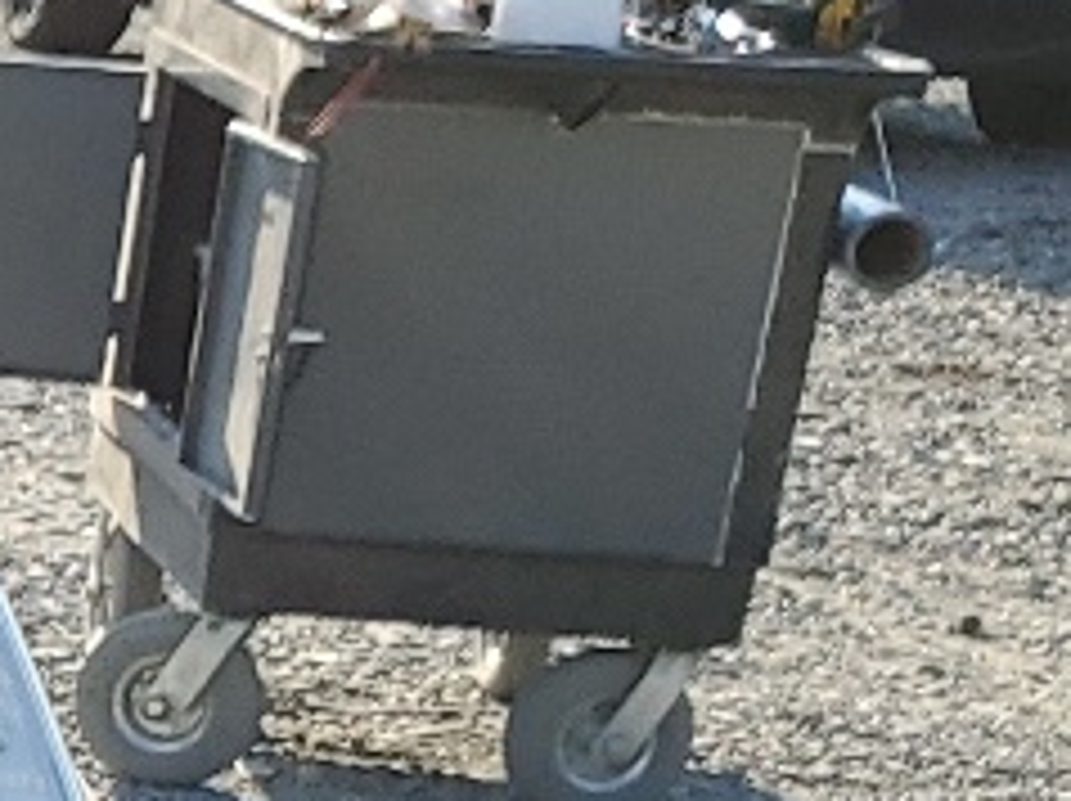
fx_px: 5409
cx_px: -1971
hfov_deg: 9.3
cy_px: 1494
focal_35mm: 175
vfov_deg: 8.1
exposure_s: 1/1667
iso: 50
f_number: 1.5
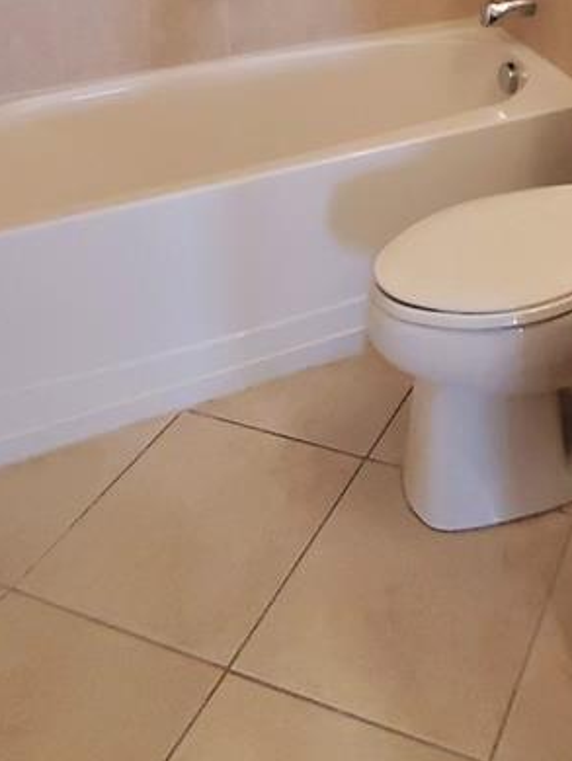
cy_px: -176
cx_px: 560
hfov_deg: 33.2
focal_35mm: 40
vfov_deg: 35.5
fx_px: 880
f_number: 2.2
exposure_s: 1/59
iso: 320
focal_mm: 1.8
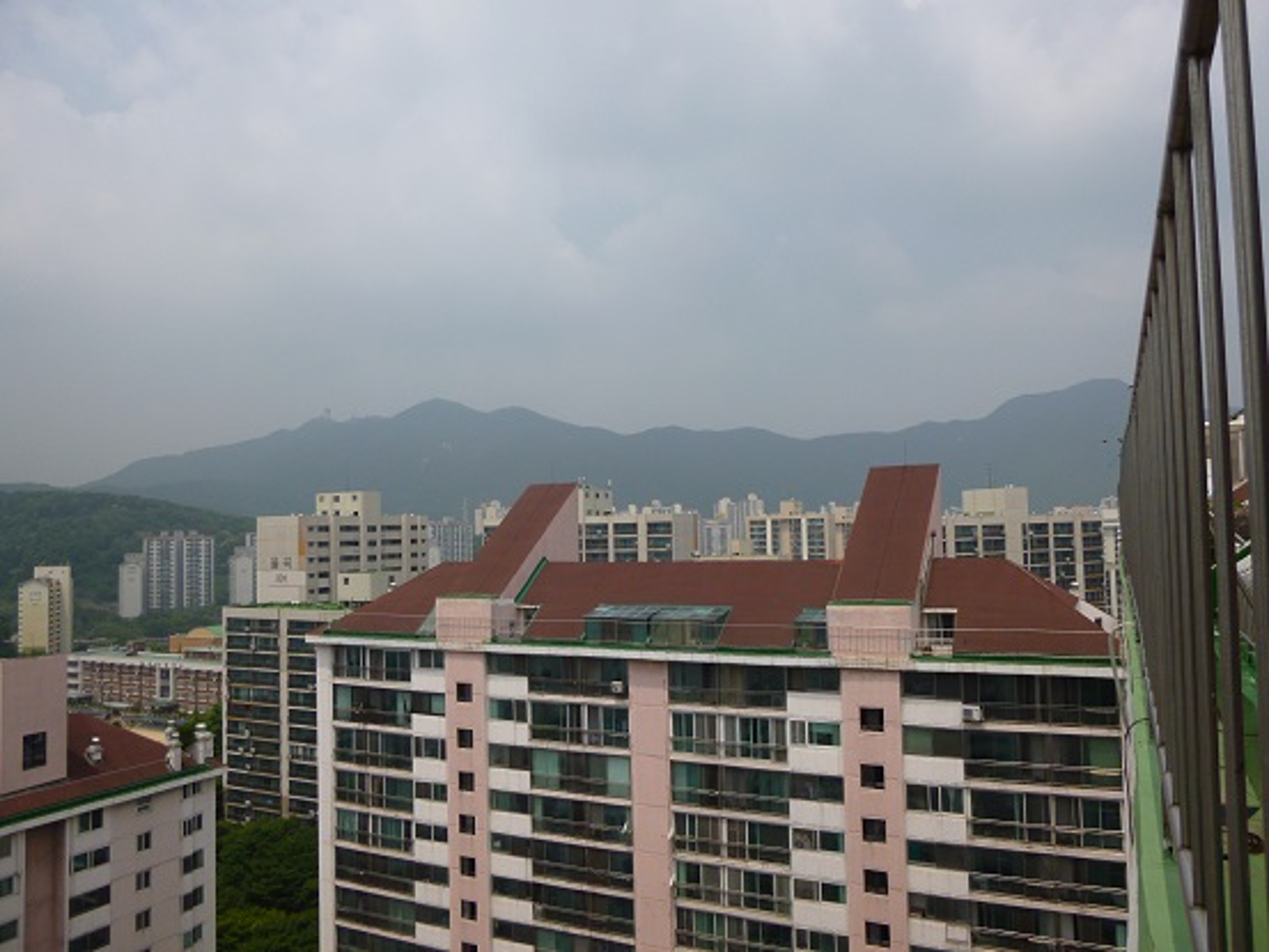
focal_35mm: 25
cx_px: 634
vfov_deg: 54.9
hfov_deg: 69.4
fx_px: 917
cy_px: 476
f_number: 9
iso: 100
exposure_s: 1/250
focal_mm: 4.5
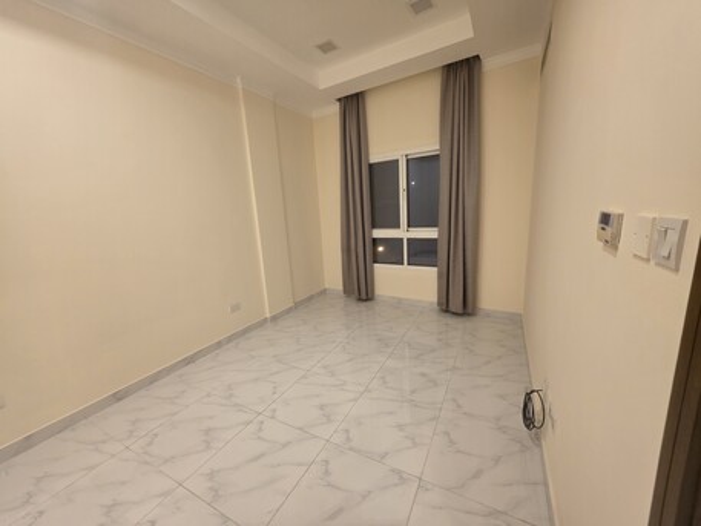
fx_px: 263
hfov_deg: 106.2
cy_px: 263
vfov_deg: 89.9
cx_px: 350
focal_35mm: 13
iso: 200
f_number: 1.9
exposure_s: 1/50
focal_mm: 2.2
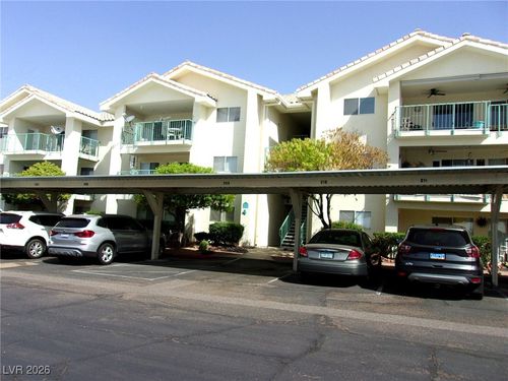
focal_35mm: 27
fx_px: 396
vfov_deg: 51.4
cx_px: 254
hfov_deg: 65.3
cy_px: 190
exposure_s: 1/150
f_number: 10.4
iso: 80
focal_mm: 4.9
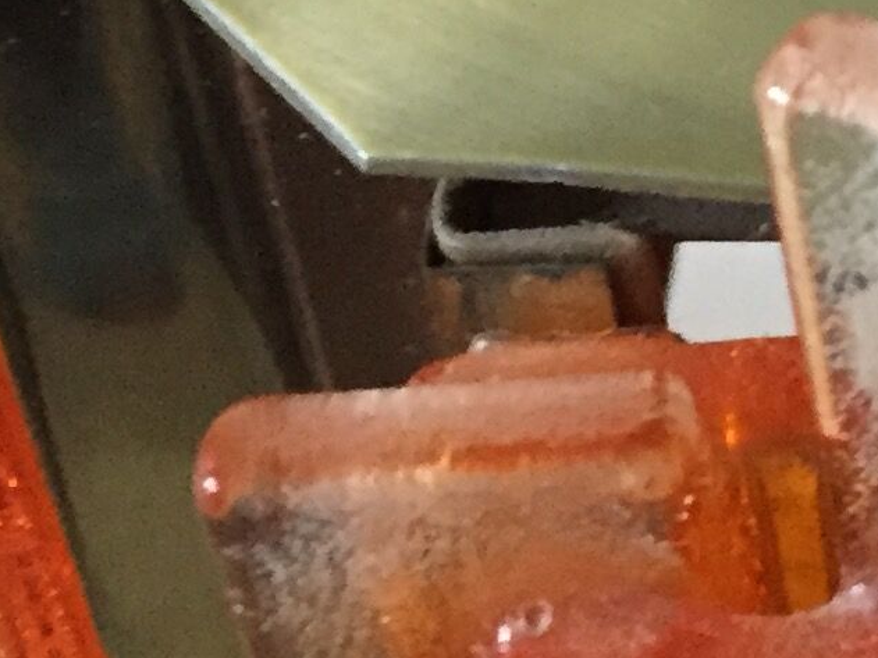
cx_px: 1444
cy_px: -684
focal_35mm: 150
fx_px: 3804
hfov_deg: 12.3
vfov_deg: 9.2
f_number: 2.2
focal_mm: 4.15
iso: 250
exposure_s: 1/25
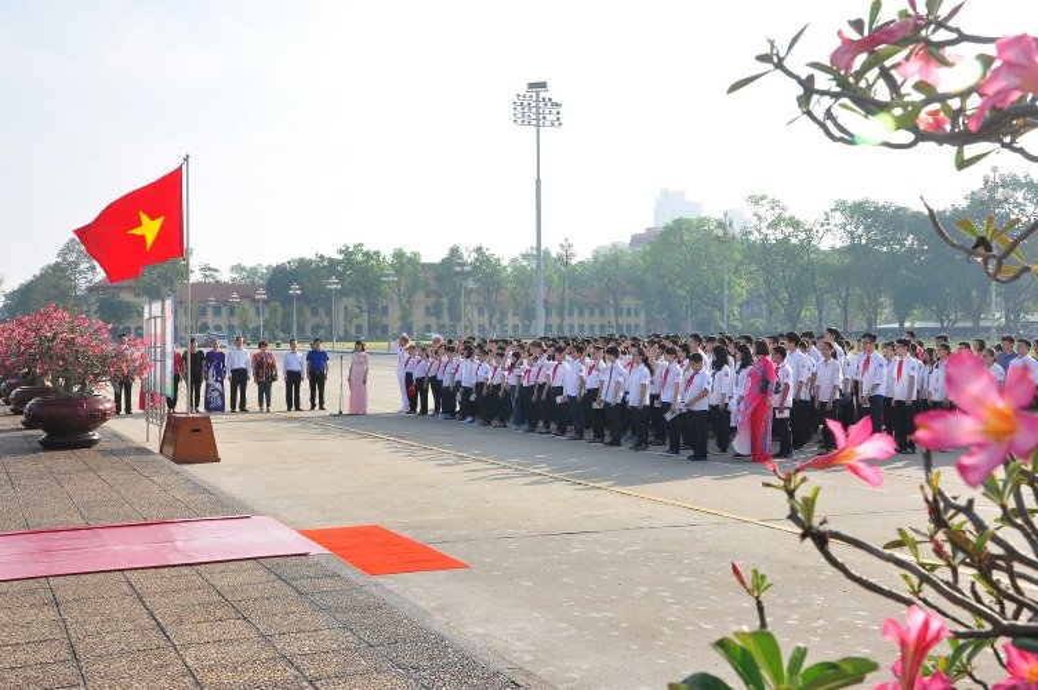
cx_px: 519
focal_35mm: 39
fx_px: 1123
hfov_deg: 49.6
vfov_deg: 34.1
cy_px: 345
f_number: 13
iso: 250
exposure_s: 1/125
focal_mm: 26
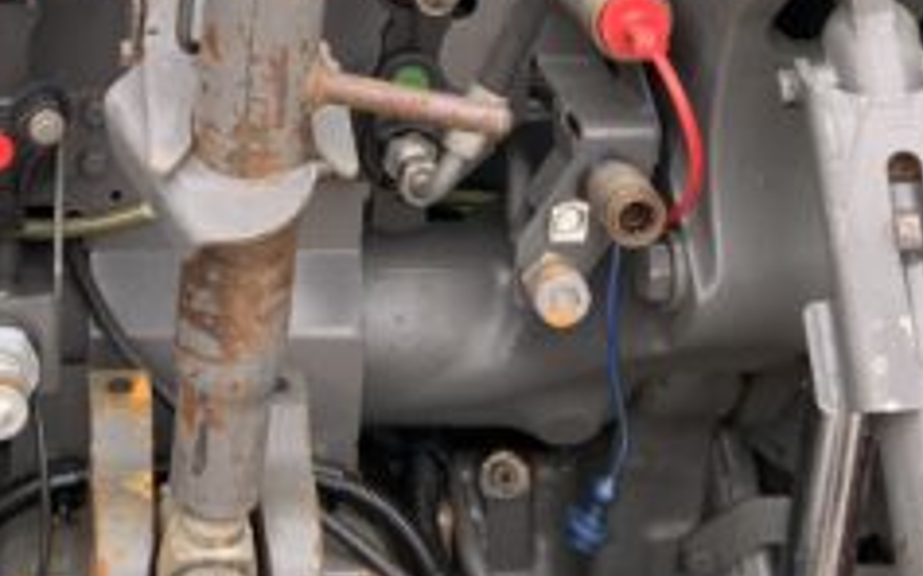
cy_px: -183
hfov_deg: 24.8
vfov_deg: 15.0
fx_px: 2087
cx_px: 296
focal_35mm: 83
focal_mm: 3
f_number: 1.8
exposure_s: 1/122
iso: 32
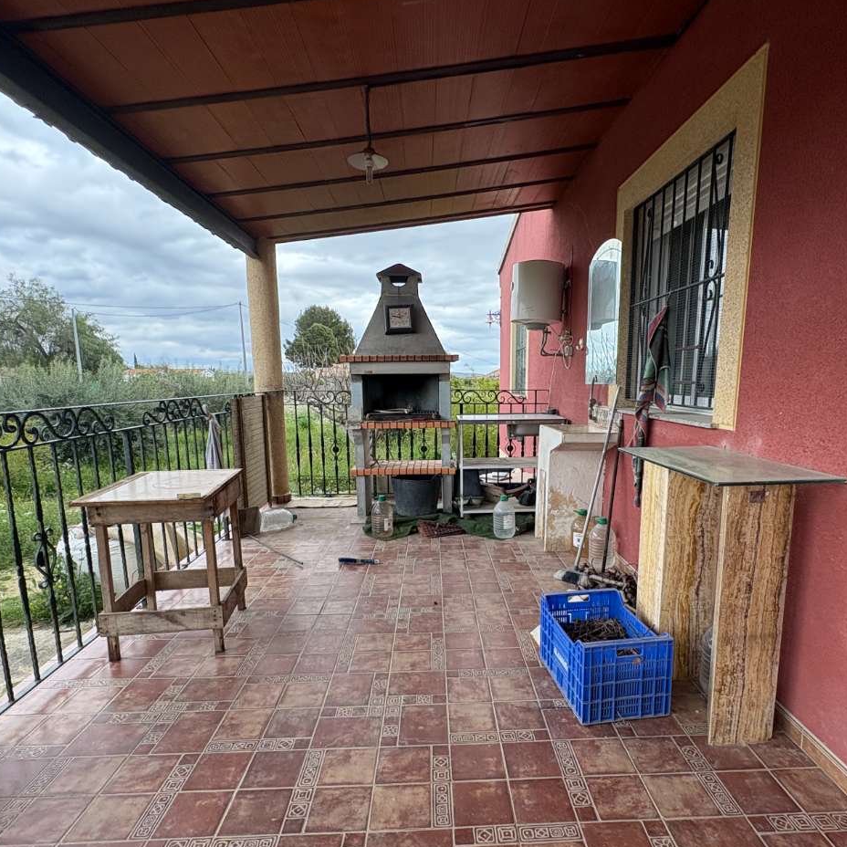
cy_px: 474
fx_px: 554
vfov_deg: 74.5
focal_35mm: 20
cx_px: 455
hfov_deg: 74.7
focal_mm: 2.22
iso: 64
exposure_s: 1/351
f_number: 2.2
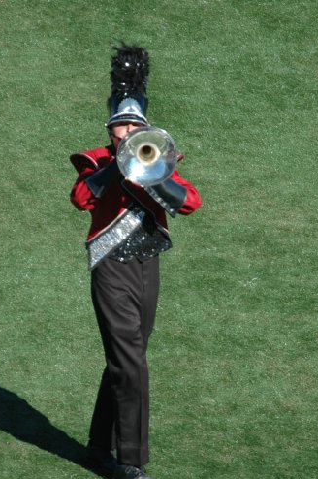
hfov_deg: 1.9
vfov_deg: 2.8
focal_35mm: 729
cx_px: 148
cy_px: 229
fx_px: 9686
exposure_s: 1/800
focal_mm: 400
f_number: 5.6
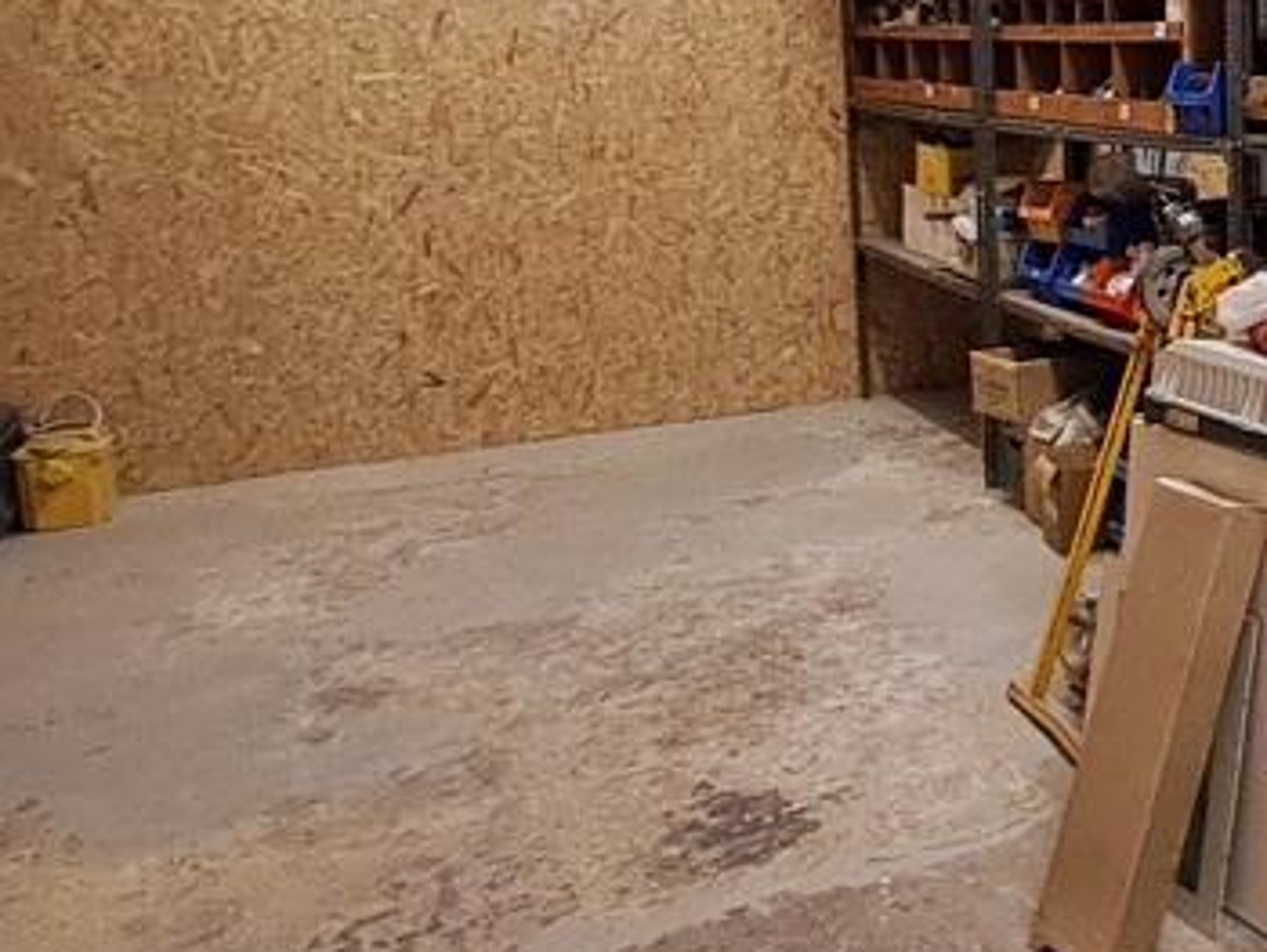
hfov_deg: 40.0
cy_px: 250
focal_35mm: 38
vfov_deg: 36.9
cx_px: 1386
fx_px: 1392
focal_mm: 1.42
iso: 200
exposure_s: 1/50
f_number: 2.2
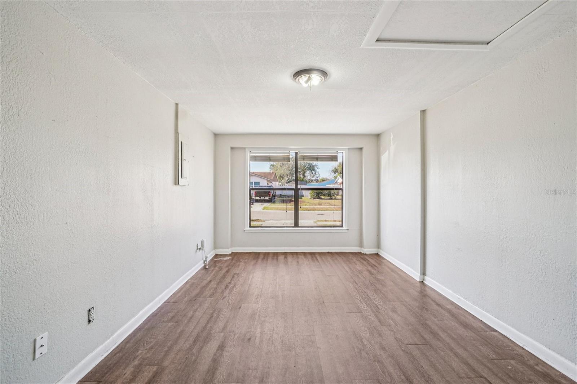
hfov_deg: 100.4
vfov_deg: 77.3
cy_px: 192
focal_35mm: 15
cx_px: 288
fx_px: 240
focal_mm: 10
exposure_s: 1/30
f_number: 8
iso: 125
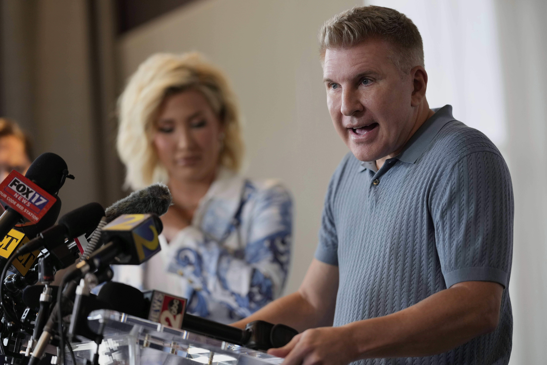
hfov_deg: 15.2
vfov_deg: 10.2
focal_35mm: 135
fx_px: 2051
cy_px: 182
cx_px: 274
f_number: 1.8
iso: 1000
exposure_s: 1/640
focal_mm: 135
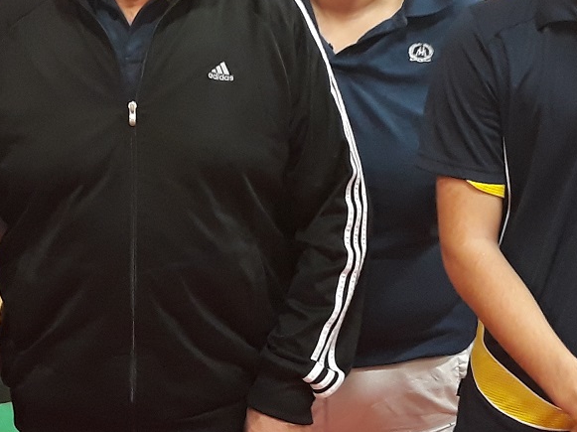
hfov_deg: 20.4
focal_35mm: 96
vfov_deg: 15.3
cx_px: 238
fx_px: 1599
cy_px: 91
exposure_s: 1/50
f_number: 1.7
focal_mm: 3.71
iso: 200
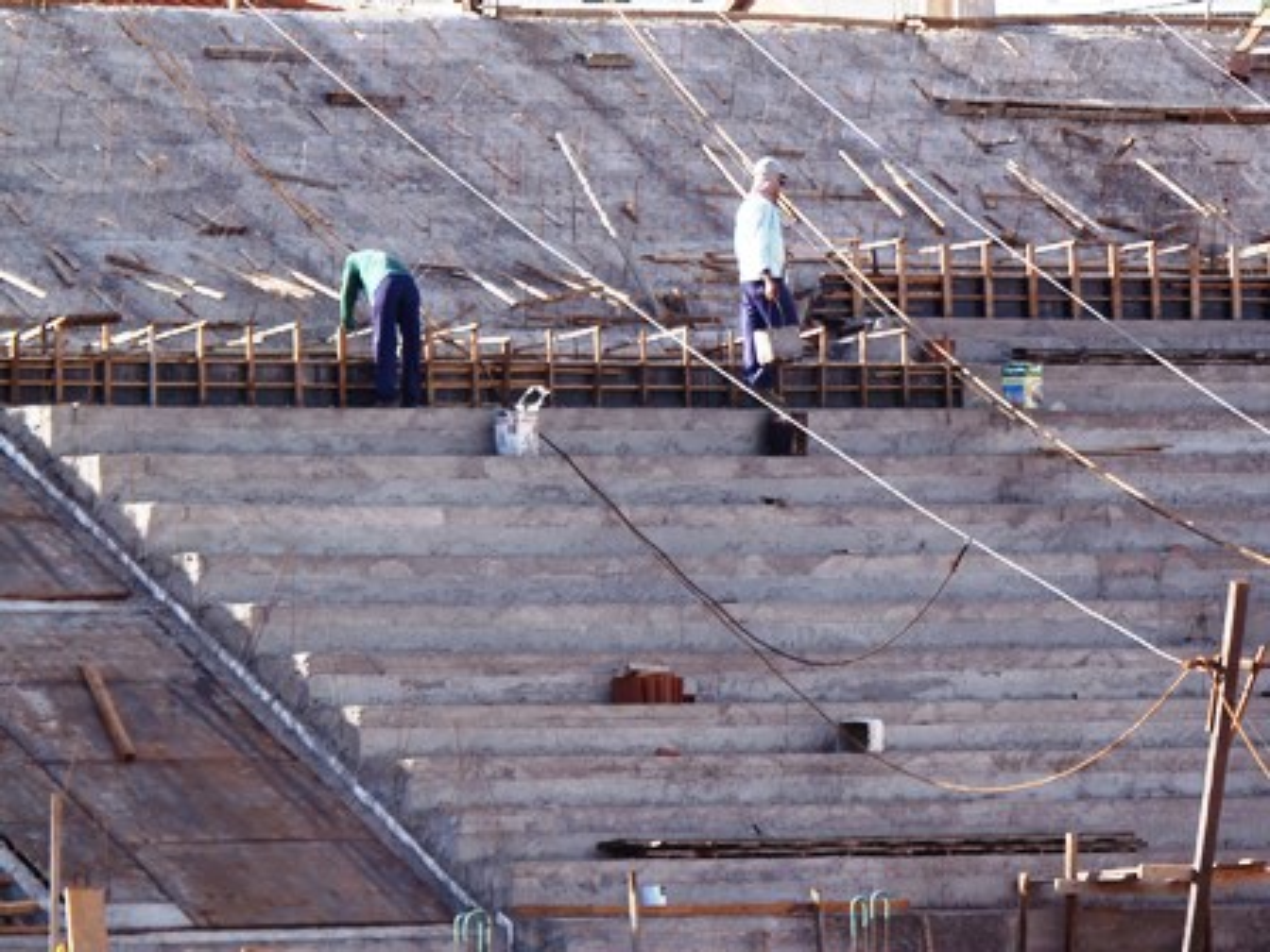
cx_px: 635
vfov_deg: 3.9
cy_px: 476
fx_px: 14088
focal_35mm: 384
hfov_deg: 5.2
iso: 64
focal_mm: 71.1
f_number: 5
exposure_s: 1/160
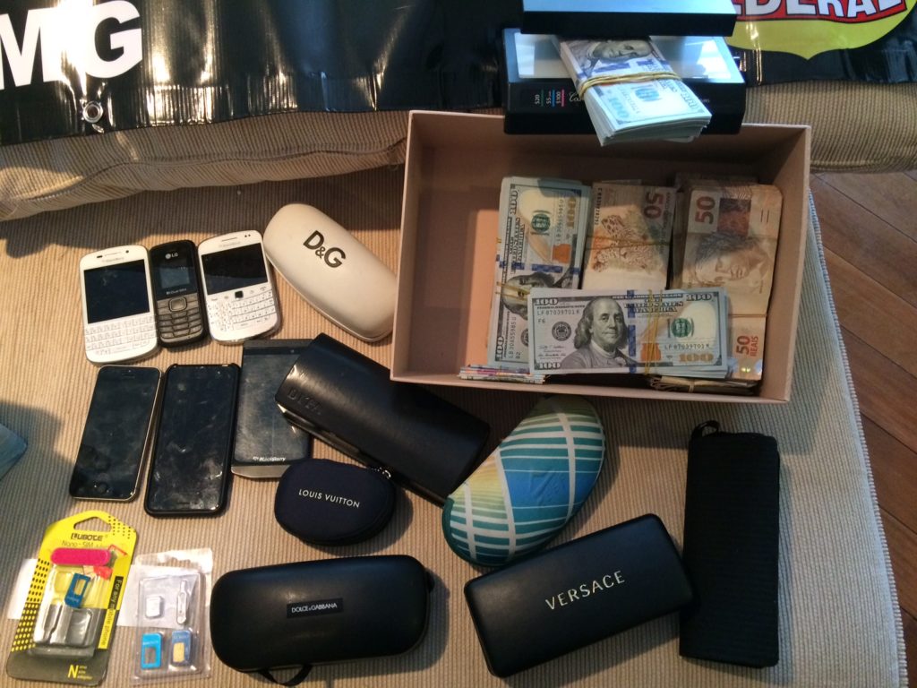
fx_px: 768
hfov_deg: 61.7
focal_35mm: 29
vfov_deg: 48.2
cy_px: 344
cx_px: 458
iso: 250
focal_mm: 4.15
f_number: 2.2
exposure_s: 1/30
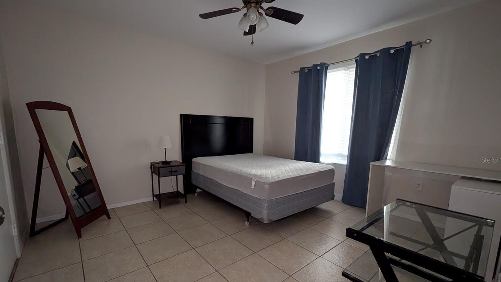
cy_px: 160
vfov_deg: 70.2
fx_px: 199
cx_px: 248
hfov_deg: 103.0
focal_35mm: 15
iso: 1304
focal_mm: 1.95
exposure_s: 1/30.3
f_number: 2.2
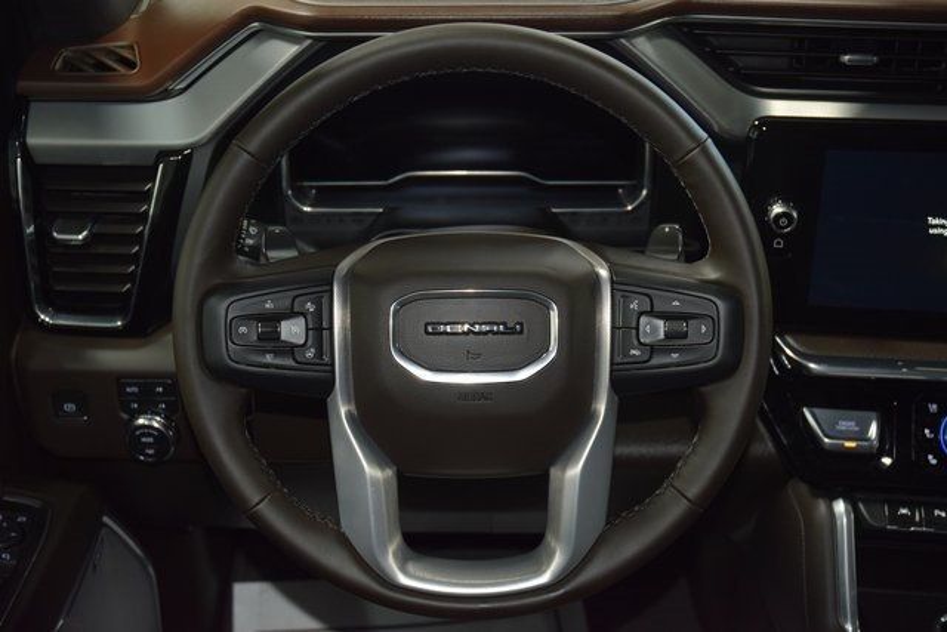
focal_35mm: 46
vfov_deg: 29.0
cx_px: 474
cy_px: 316
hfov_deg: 42.3
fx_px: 1223
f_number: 4
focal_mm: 31
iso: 1250
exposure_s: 1/30
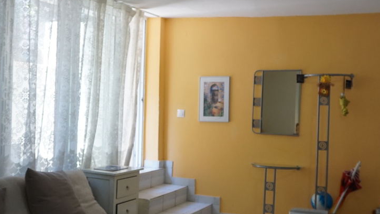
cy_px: 116
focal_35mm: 52
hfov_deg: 39.9
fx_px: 524
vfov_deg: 23.1
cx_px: 184
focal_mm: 16
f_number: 4
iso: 640
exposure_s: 1/160
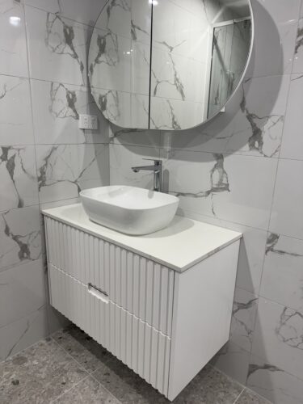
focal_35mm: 24
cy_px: 202
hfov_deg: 56.8
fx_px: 280
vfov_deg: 71.6
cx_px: 152
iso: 100
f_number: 1.78
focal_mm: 6.76
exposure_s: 1/100
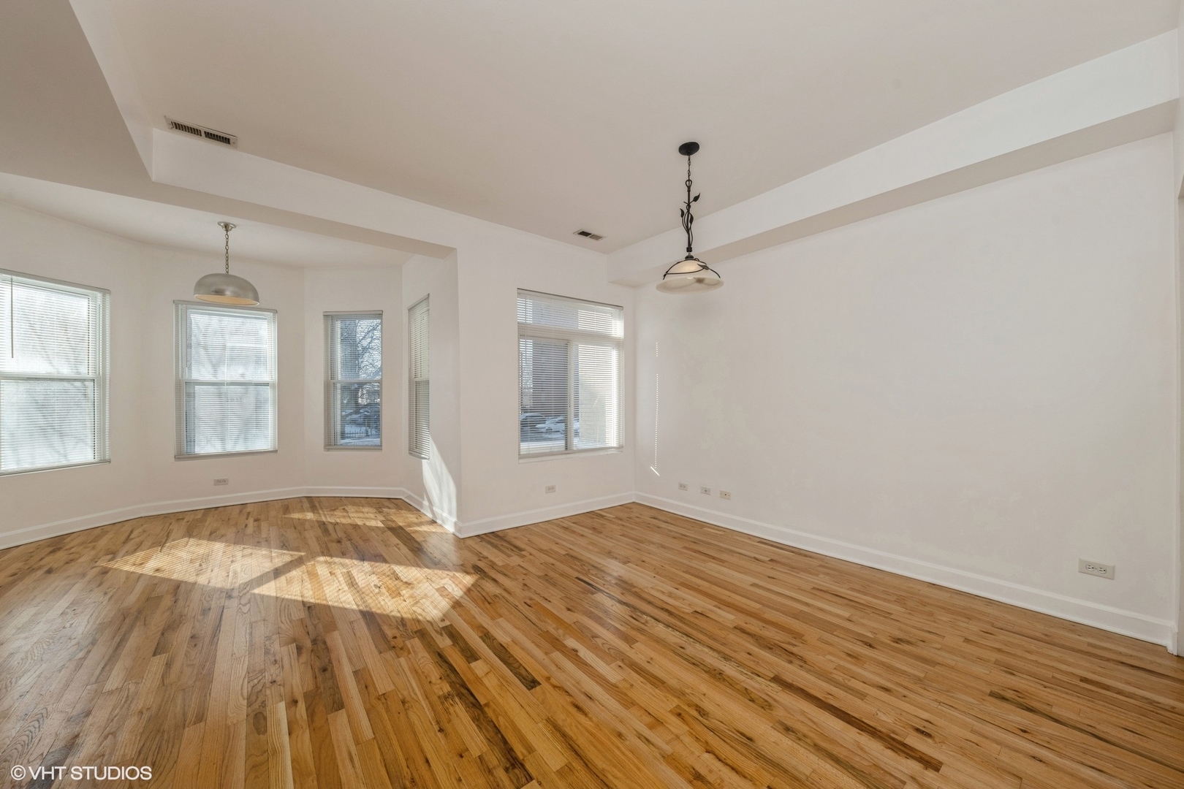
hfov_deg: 112.6
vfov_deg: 90.0
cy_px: 394
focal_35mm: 12
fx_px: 395
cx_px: 592
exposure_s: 1/200
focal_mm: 12
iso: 200
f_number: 8
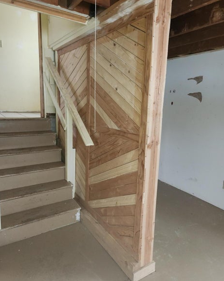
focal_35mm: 25
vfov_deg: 68.1
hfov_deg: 56.8
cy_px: 137
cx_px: 116
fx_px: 207
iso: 125
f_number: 1.8
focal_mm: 5.4
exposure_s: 1/17
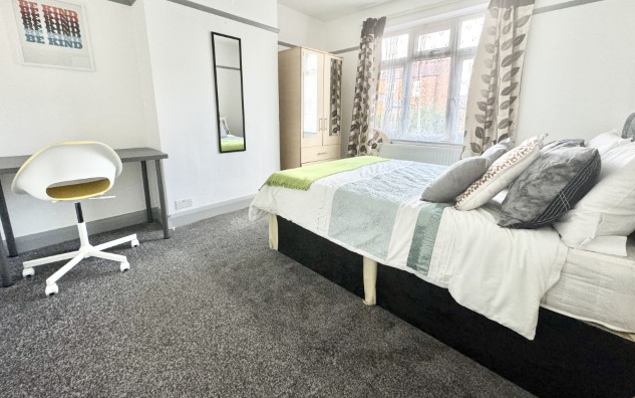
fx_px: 260
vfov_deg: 74.4
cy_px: 170
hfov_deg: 101.4
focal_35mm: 15
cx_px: 319
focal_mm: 2.22
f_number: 2.2
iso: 250
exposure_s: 1/99
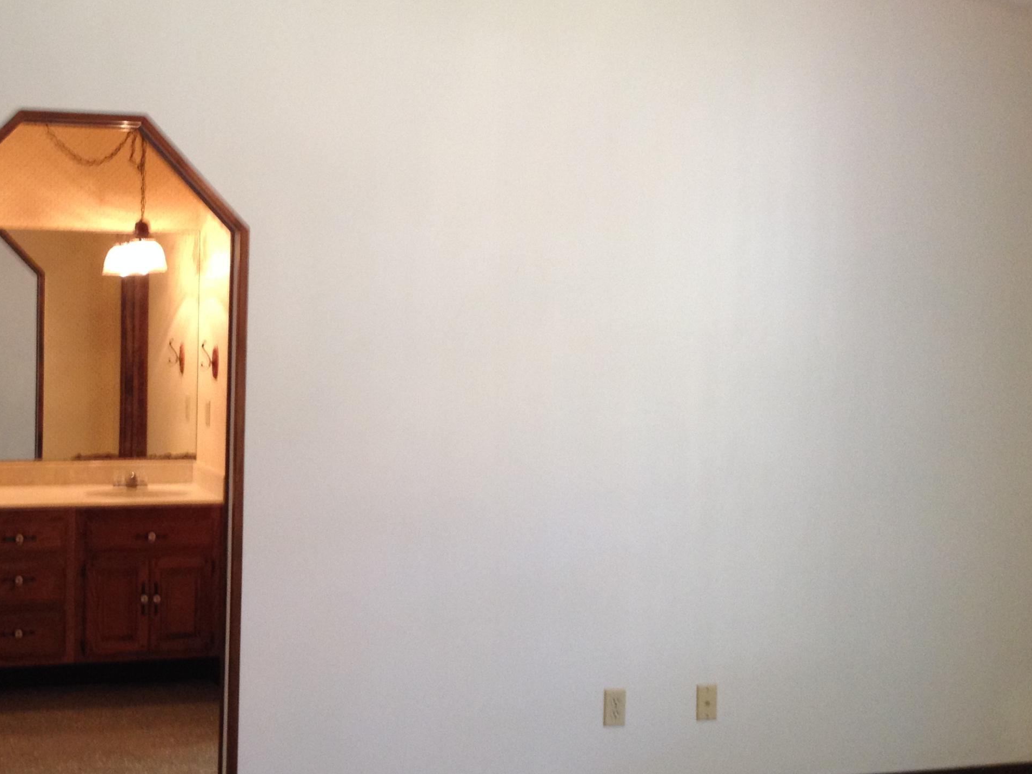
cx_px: 229
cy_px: 365
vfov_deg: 26.6
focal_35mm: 55
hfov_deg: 34.0
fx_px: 1640
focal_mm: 4.28
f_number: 2.4
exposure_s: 1/20
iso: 125
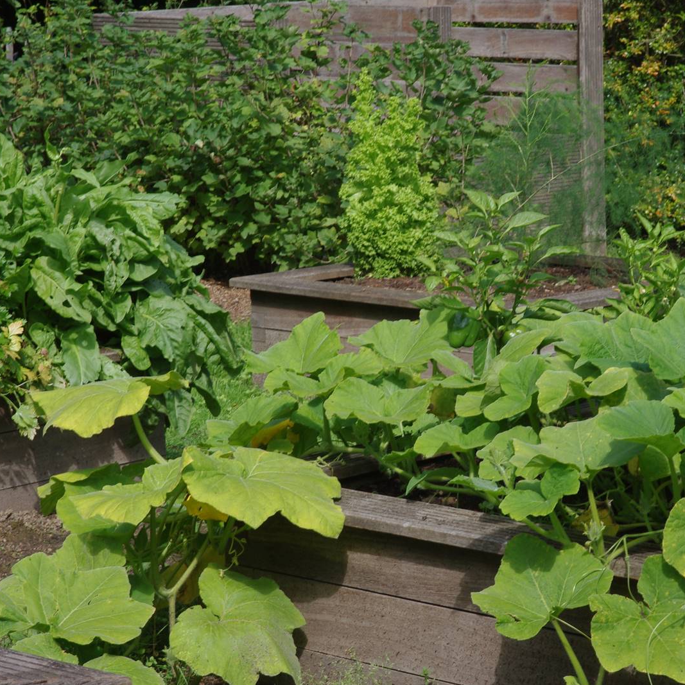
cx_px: 392
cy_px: 342
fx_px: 3000
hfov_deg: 13.0
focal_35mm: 134
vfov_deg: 13.0
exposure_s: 1/100
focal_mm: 70
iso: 200
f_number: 13
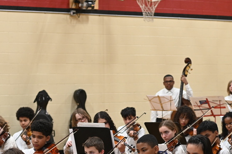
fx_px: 753
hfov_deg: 17.4
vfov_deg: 11.6
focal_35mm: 117
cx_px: 167
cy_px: 139
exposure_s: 1/125
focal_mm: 50
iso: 900
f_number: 2.8
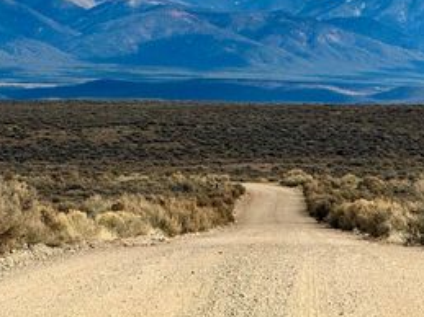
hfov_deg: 8.5
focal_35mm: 232
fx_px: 2840
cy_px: 27
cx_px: 267
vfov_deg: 6.4
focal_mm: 15.66
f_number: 2.8
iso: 50
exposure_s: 1/2933
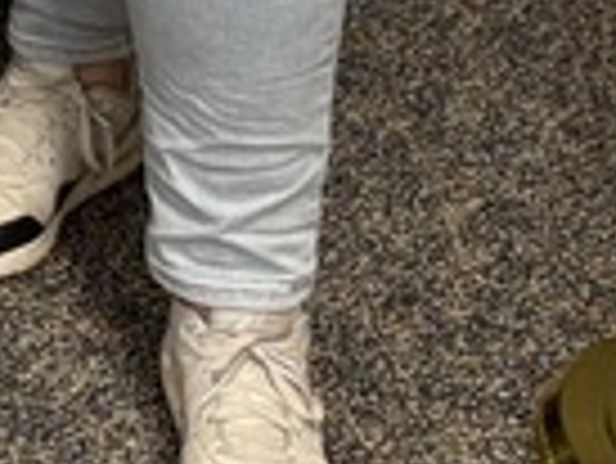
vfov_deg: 7.6
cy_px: -725
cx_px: -904
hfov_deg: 9.7
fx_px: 3188
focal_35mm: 179
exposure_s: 1/60
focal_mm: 6.76
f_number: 1.78
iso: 200
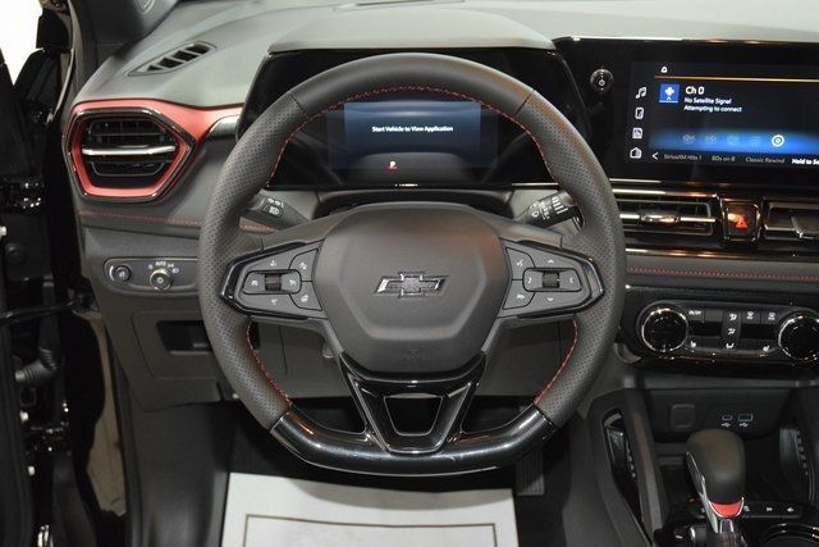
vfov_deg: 29.0
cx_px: 410
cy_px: 274
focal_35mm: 46
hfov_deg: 42.3
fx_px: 1058
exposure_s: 1/50
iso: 3200
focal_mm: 31
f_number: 4
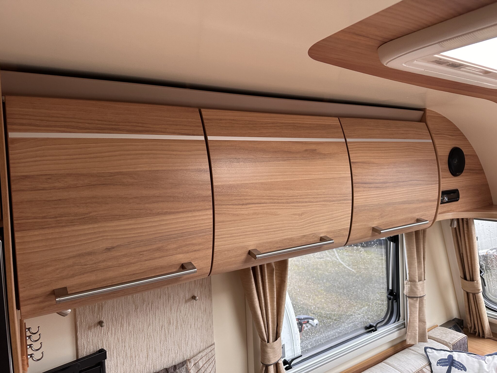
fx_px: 345
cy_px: 186
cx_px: 248
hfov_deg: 71.6
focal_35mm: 24
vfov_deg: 56.8
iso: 200
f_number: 1.78
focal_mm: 6.86
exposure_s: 1/121
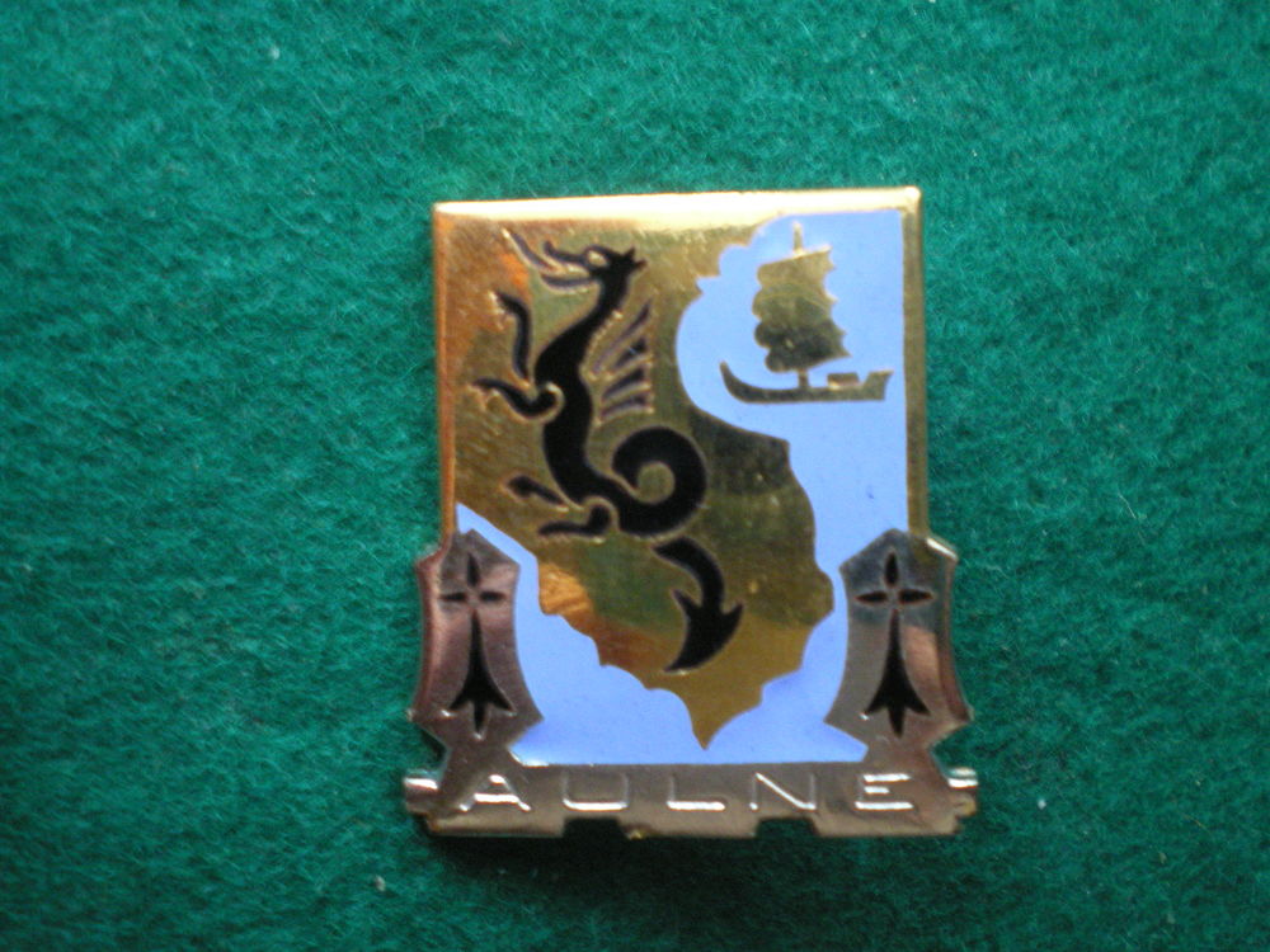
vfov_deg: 37.7
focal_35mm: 38
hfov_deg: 49.0
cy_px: 476
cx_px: 635
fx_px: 1394
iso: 400
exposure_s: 1/10
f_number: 3.1
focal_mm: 6.3
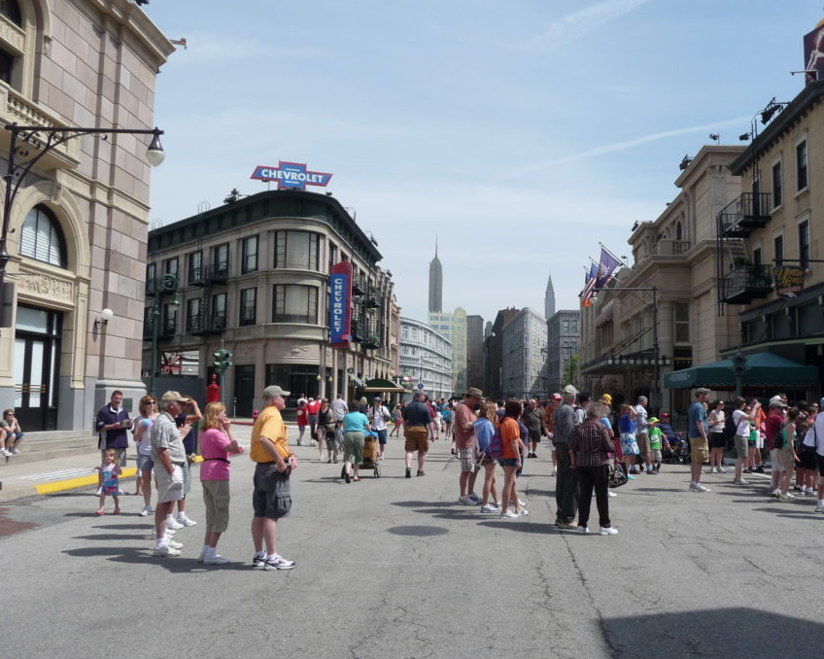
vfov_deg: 44.5
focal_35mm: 33
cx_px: 485
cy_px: 321
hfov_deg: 53.9
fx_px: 805
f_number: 8
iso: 100
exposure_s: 1/250
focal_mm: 4.7
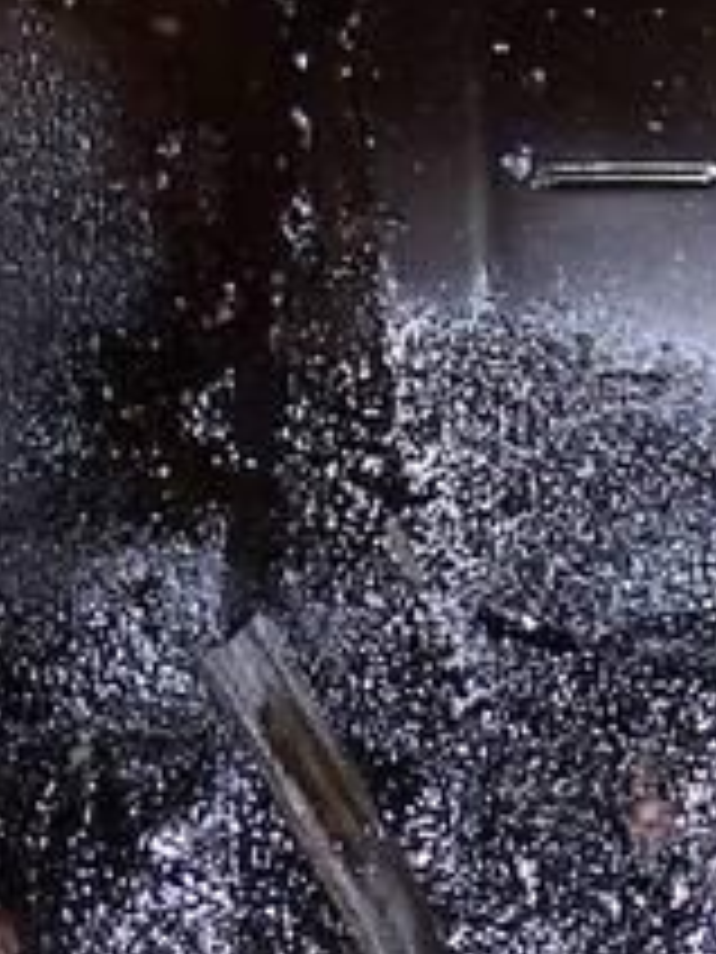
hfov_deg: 10.2
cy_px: 1004
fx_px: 3999
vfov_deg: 13.4
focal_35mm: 145
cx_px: 414
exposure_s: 1/60
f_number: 2.8
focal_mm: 6.3
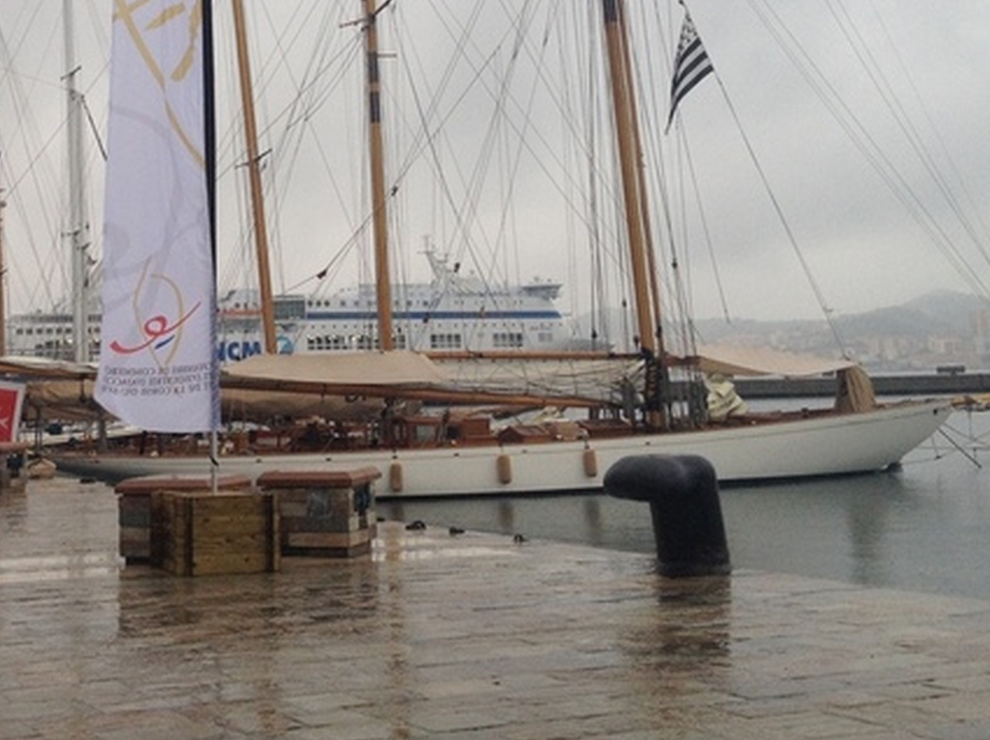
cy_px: 99
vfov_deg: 23.5
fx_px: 1743
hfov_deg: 31.2
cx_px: 249
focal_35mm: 61
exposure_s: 1/120
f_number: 2.4
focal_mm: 4.28
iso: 80
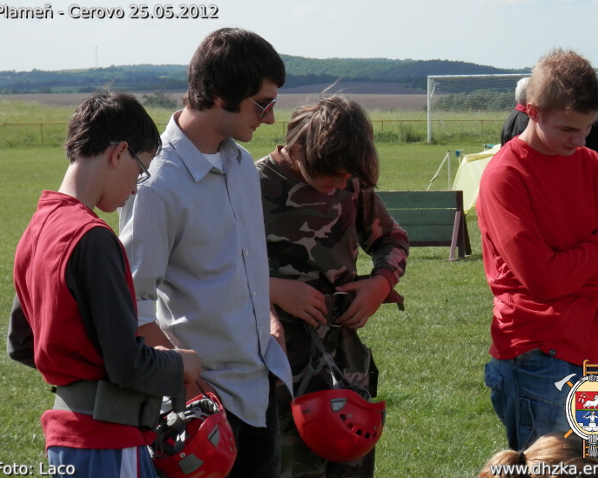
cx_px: 312
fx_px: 2158
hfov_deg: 15.8
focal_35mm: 122
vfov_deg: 12.6
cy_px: 240
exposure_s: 1/400
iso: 80
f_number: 5.2
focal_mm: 20.9
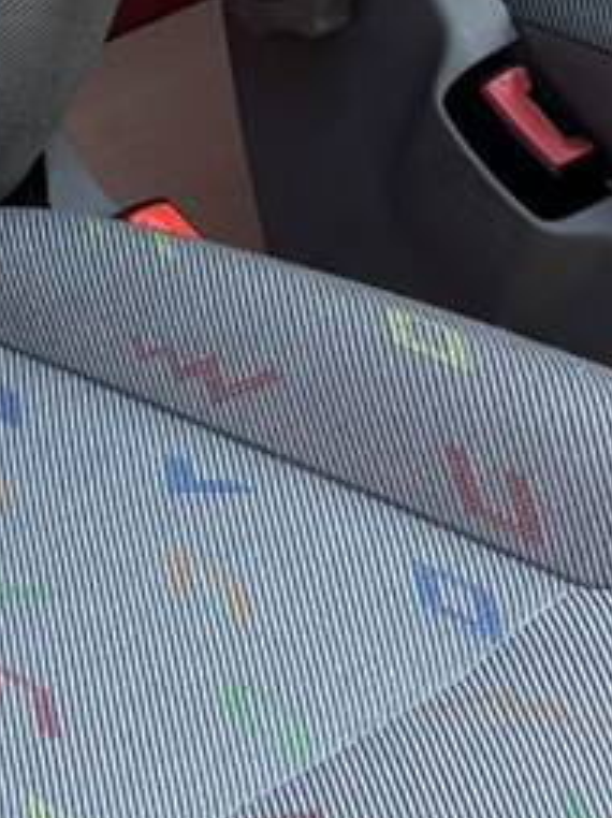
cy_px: -190
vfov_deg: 11.8
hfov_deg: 8.7
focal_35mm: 164
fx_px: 3872
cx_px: -490
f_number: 1.6
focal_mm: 5.1
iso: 40
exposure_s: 1/159
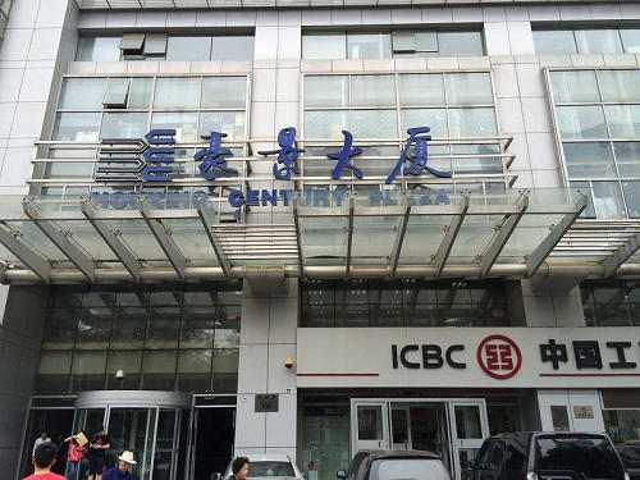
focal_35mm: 29
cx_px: 320
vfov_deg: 48.2
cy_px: 240
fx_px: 536
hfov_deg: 61.7
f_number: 2.2
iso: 32
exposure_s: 1/441
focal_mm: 4.15
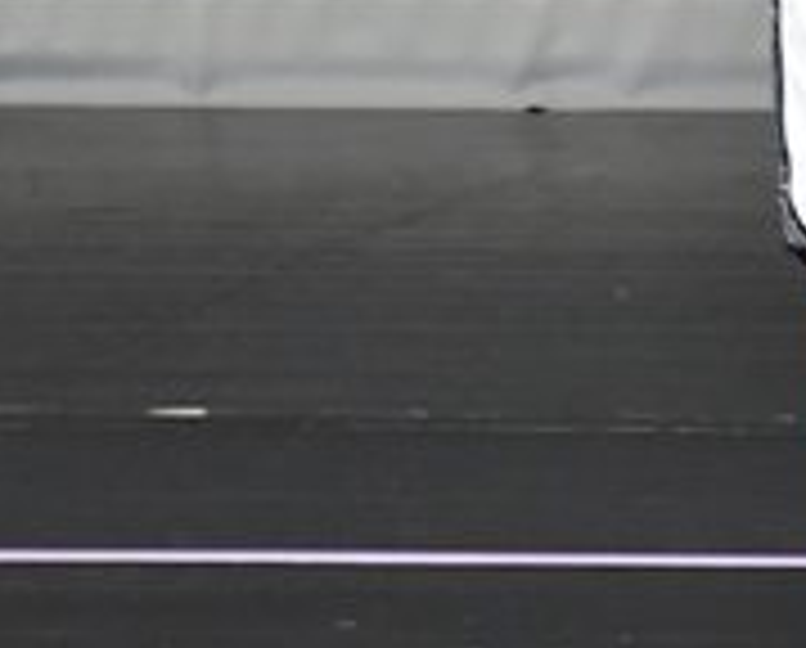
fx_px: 33421
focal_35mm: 1398
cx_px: 1164
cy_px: -189
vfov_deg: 1.1
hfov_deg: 1.4
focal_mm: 230
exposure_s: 1/400
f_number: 5.6
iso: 5000
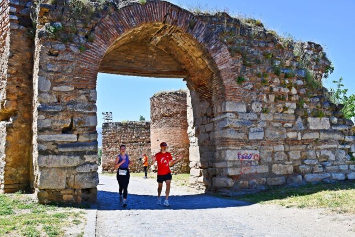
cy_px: 118
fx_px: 335
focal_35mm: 34
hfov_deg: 55.8
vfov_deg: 38.9
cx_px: 178
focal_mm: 23
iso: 100
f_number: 8
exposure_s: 1/250
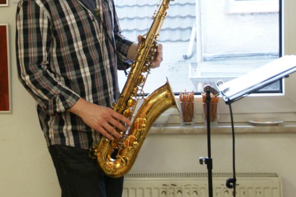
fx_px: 830
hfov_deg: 19.9
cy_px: 25
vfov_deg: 13.4
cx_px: 44
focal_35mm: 101
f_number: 4.5
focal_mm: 35
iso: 800
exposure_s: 1/50
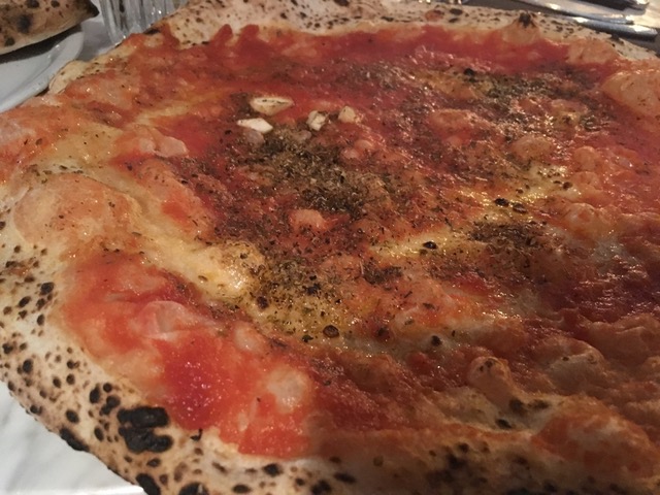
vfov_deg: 48.2
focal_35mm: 29
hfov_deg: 61.7
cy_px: 248
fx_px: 553
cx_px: 330
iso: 640
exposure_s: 1/17
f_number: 2.2
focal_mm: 4.15
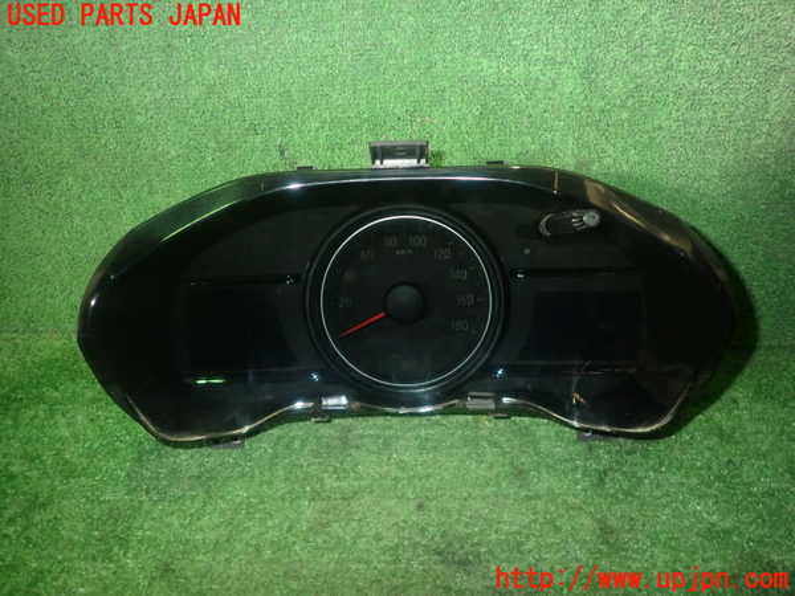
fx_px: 574
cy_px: 298
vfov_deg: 54.9
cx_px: 398
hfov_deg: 69.4
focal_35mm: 25
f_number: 5.6
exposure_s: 1/30
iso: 800
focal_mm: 4.5
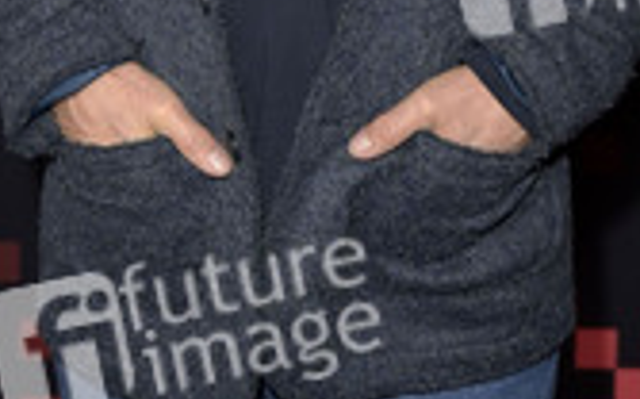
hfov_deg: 15.6
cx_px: 295
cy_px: -246
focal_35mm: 134
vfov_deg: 9.4
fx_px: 2335
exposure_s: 1/250
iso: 1000
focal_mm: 55
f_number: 5
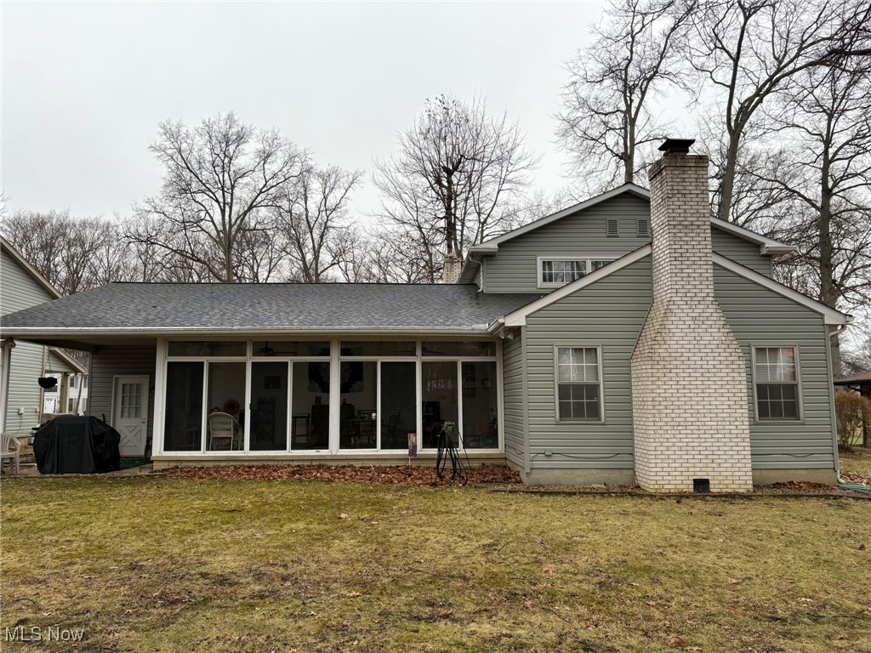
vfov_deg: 53.1
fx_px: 654
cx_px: 436
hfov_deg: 67.3
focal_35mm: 26
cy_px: 326
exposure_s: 1/444
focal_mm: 5.96
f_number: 1.6
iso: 50
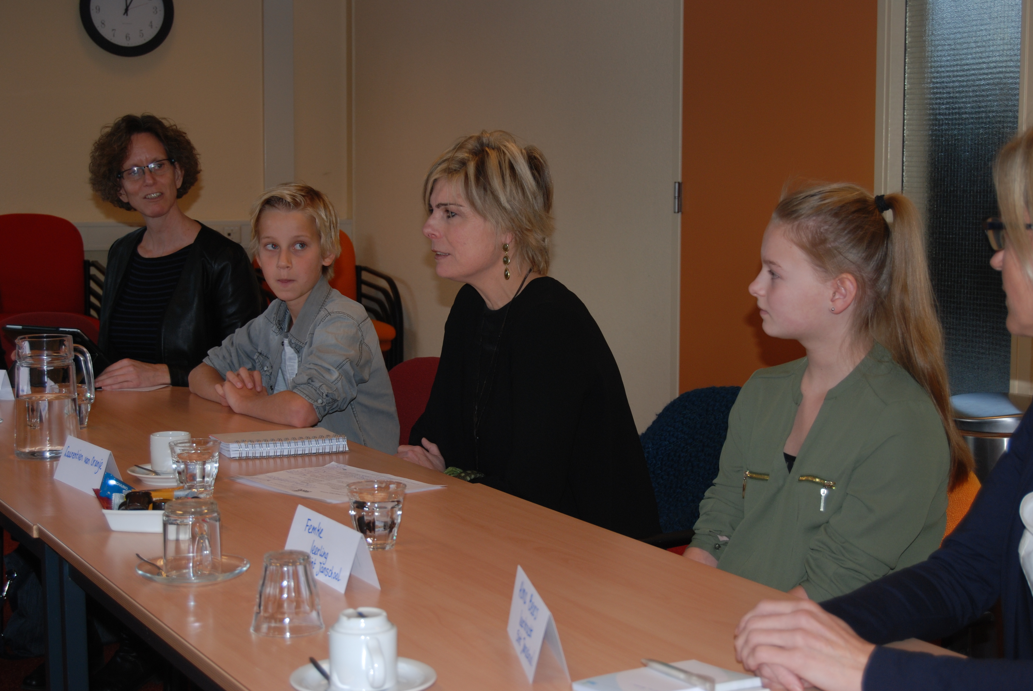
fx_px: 1724
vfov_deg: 22.7
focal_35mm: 60
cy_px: 346
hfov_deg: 33.4
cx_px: 516
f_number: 5
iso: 200
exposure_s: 1/60
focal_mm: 40
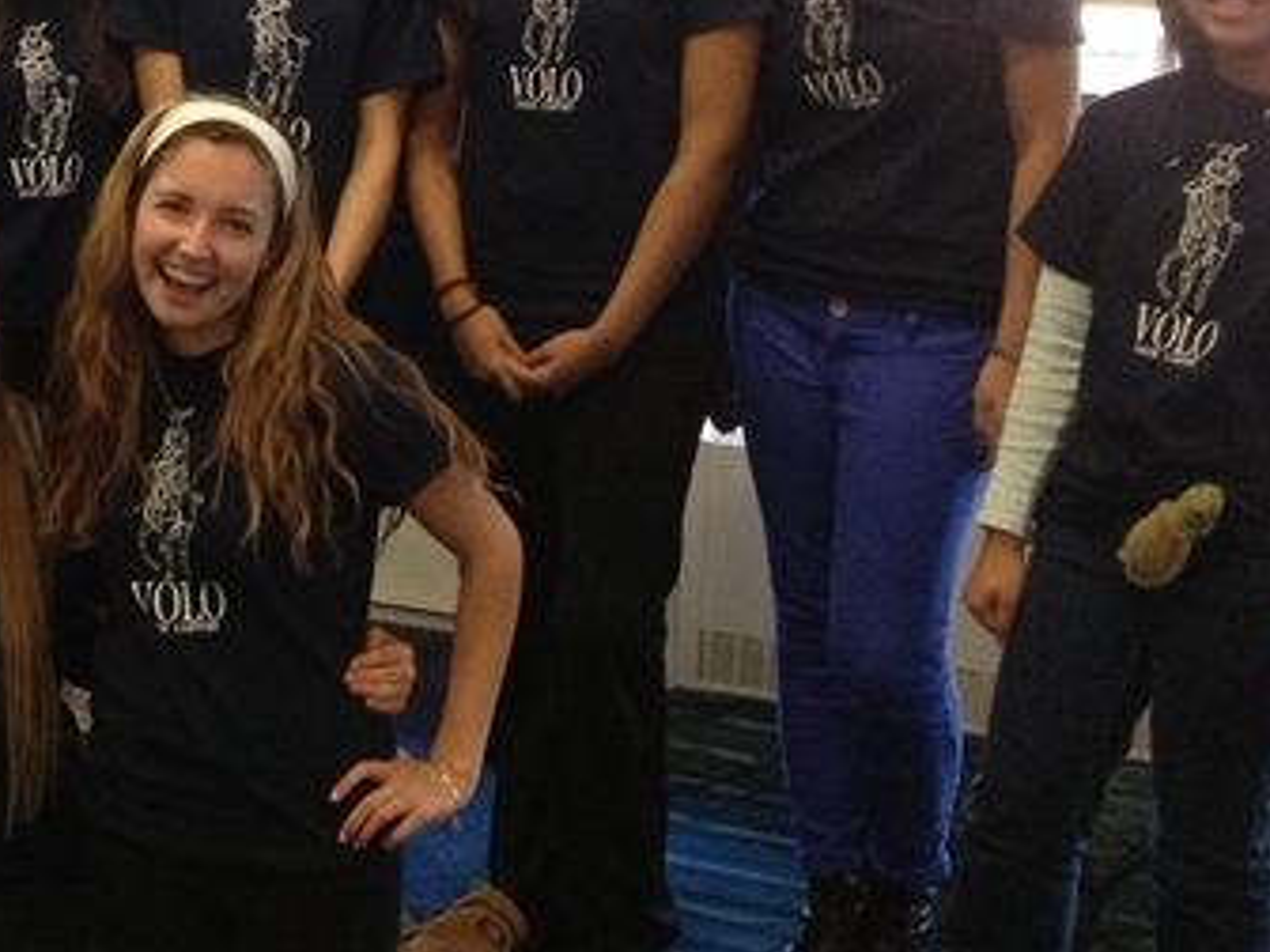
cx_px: 185
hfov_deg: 25.4
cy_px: 162
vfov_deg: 19.4
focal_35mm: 75
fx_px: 2752
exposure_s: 1/20
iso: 400
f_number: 2.4
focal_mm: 4.28
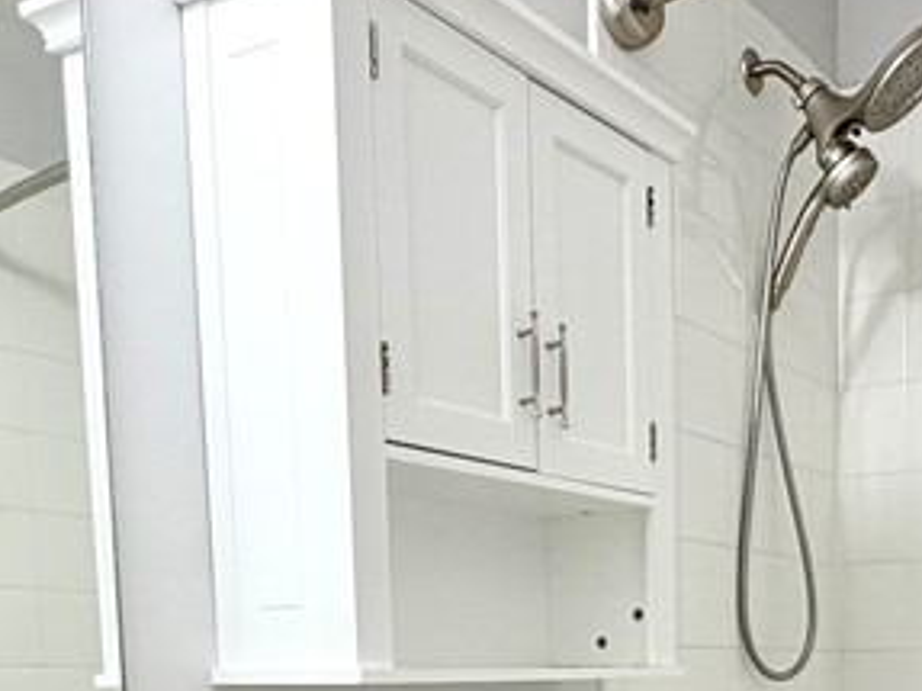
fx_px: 1331
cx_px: 665
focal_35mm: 50
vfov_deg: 26.0
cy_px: 829
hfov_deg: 37.5
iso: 160
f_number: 2.2
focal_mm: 2.22
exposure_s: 1/120
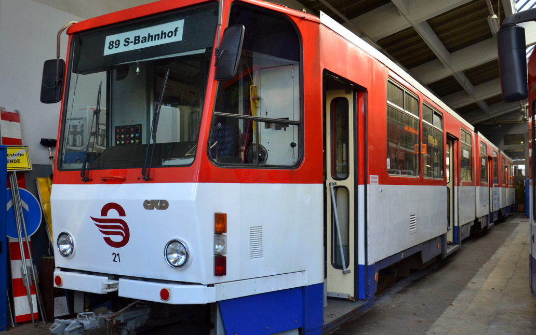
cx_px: 268
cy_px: 176
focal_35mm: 32
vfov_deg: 39.4
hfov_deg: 59.7
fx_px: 467
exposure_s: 1/500
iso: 1100
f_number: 3.5
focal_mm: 18
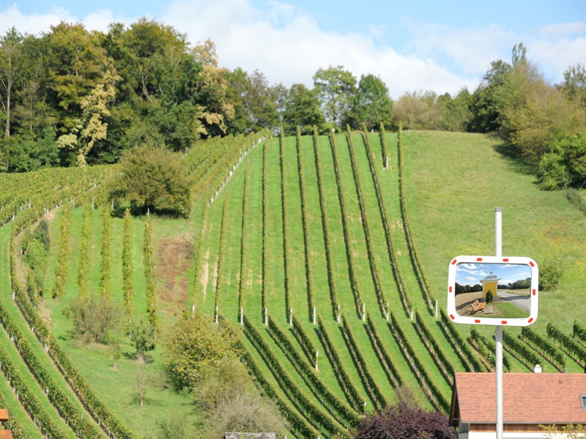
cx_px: 293
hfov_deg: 16.4
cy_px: 220
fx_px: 2031
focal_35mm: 120
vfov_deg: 12.3
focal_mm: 60
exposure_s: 1/320
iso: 100
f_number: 5
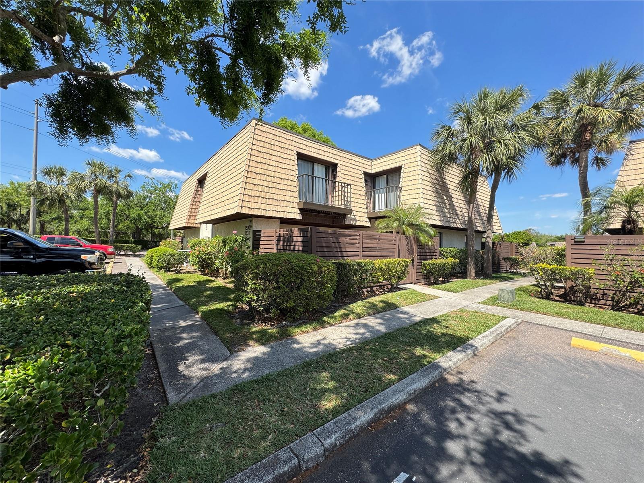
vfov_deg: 85.7
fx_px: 260
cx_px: 322
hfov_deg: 102.1
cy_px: 242
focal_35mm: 14
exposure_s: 1/734
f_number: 2.2
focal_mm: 2.22
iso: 40
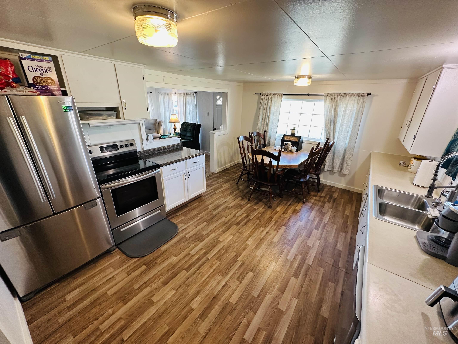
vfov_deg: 85.7
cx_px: 229
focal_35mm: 14
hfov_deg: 102.1
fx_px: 185
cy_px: 172
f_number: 2.2
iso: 200
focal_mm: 2.22
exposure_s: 1/60
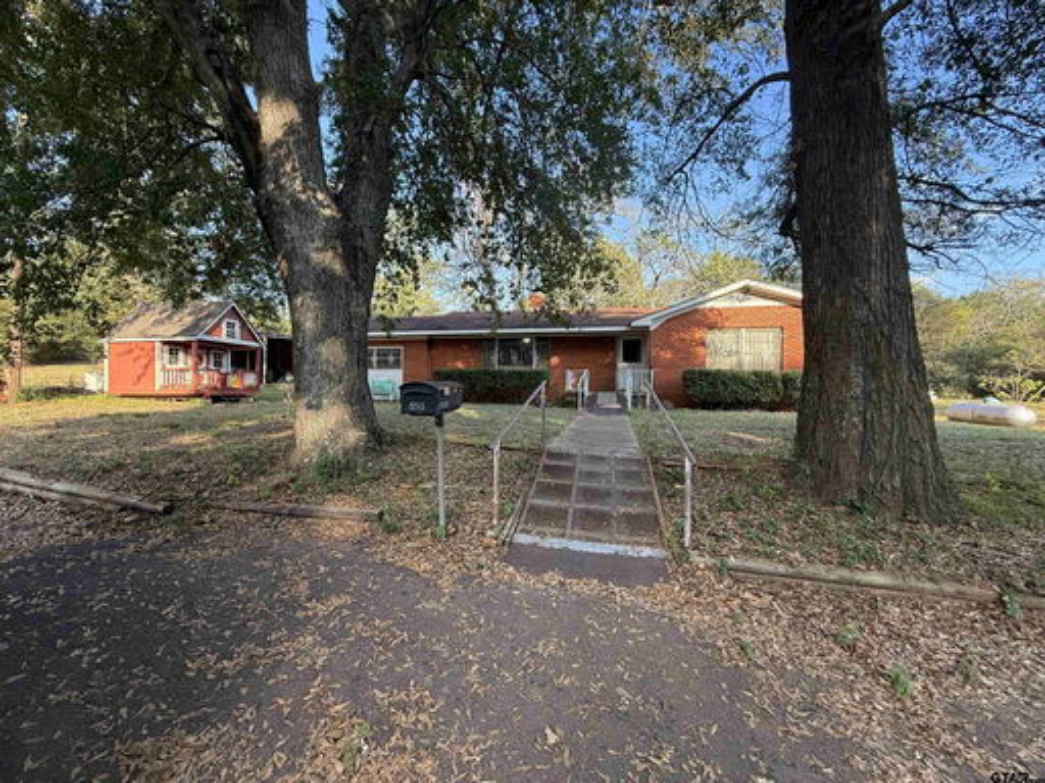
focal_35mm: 14
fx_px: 423
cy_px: 392
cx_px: 522
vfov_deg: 85.7
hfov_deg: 102.1
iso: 64
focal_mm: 2.22
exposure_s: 1/211
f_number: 2.2
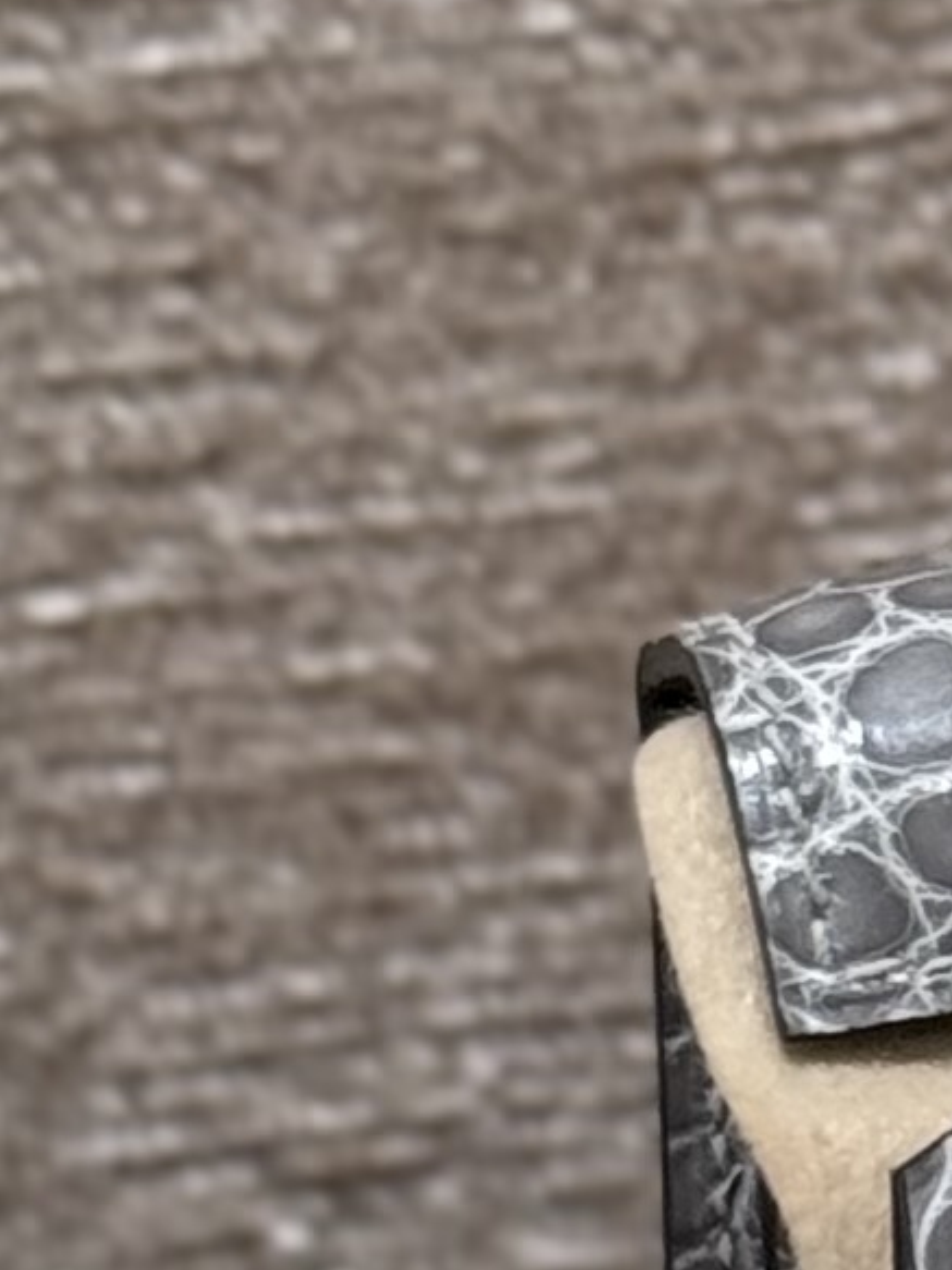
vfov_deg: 5.9
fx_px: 12179
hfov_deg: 4.3
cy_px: 1483
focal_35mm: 332
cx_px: 3189
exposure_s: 1/94
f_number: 1.78
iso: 100
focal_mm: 6.76
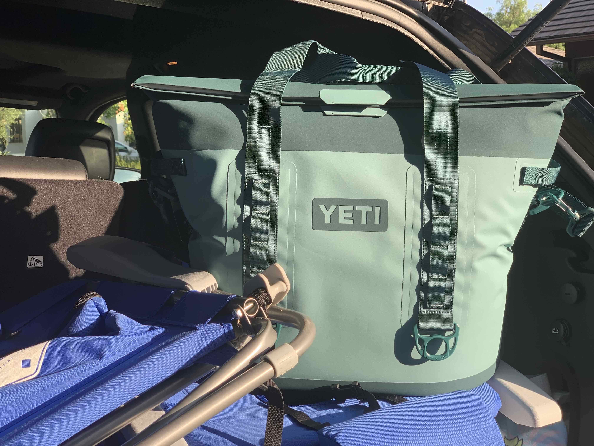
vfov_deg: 28.0
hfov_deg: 36.8
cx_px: 297
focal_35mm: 52
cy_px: 223
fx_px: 892
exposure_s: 1/149
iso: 16
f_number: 2.4
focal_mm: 6
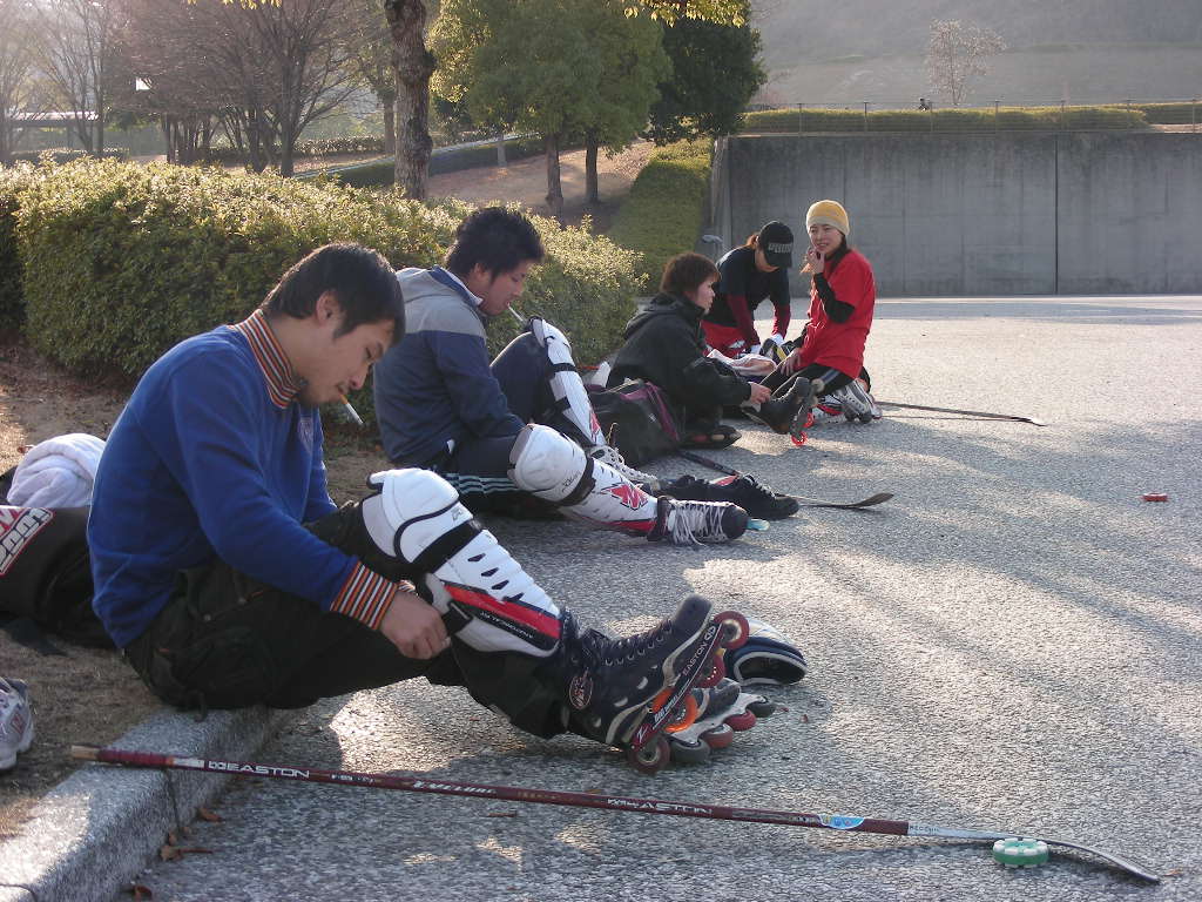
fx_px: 2188
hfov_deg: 30.7
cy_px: 451
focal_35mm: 63
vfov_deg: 23.3
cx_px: 601
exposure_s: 1/130
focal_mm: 10.5
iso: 50
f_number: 4
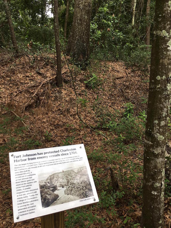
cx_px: 86
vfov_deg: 61.7
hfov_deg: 48.2
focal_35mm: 29
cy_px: 114
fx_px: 191
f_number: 2.2
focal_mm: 4.15
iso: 25
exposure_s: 1/120
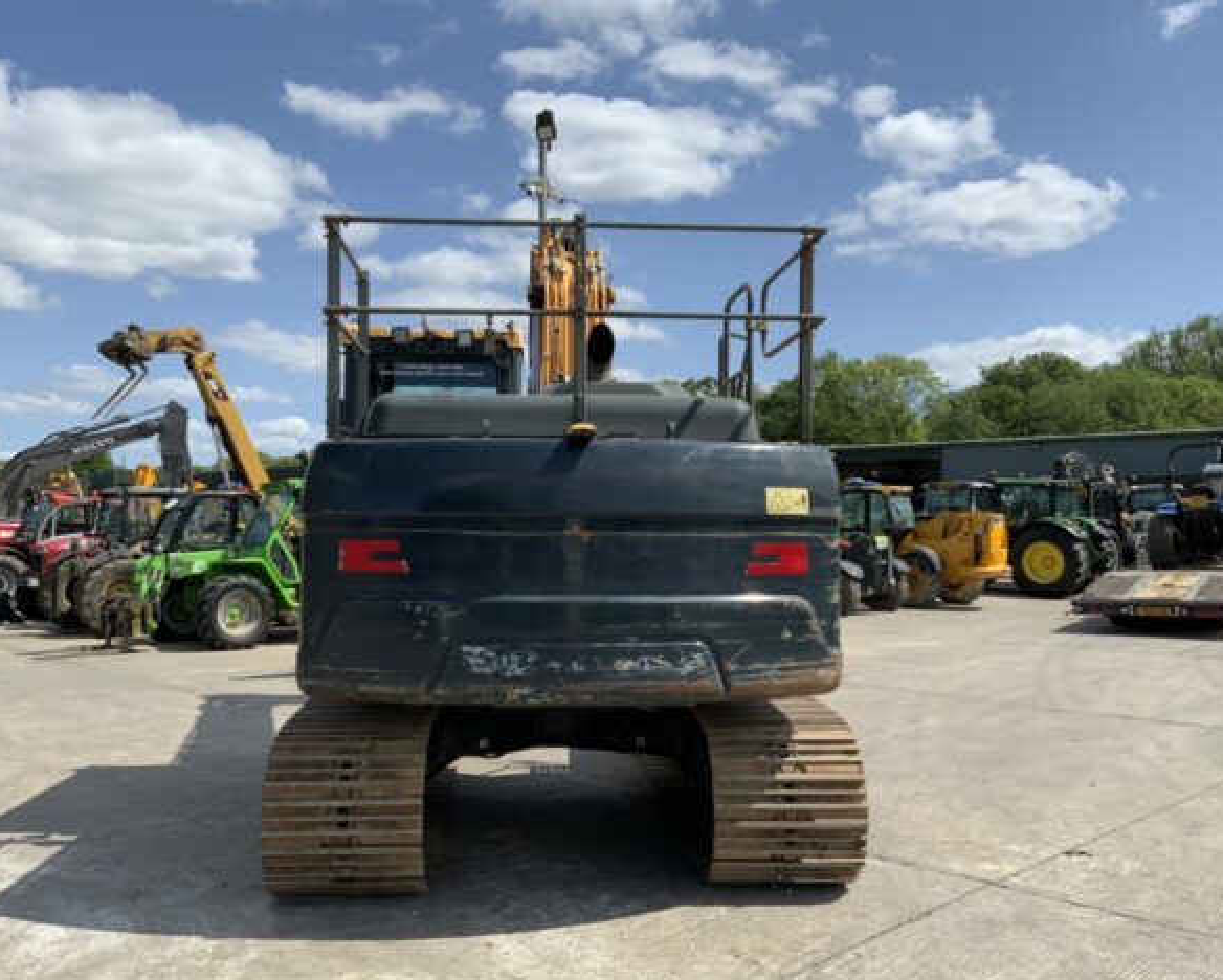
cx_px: 597
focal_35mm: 31
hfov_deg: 57.1
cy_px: 486
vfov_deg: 47.2
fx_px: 1123
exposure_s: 1/2227
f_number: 1.8
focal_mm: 3
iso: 20
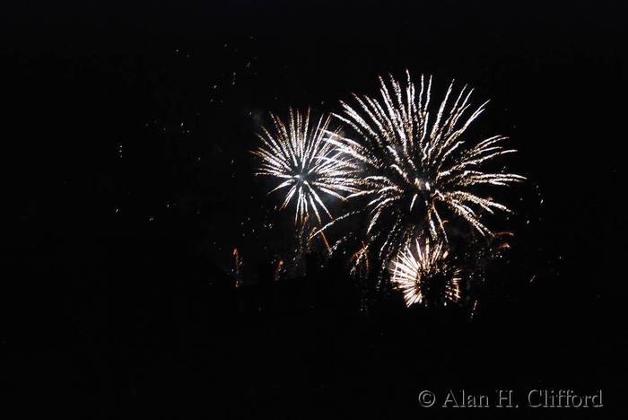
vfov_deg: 13.1
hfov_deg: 19.4
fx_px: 1833
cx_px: 314
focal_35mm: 105
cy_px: 210
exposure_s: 1/10
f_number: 5
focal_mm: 70
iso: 1600
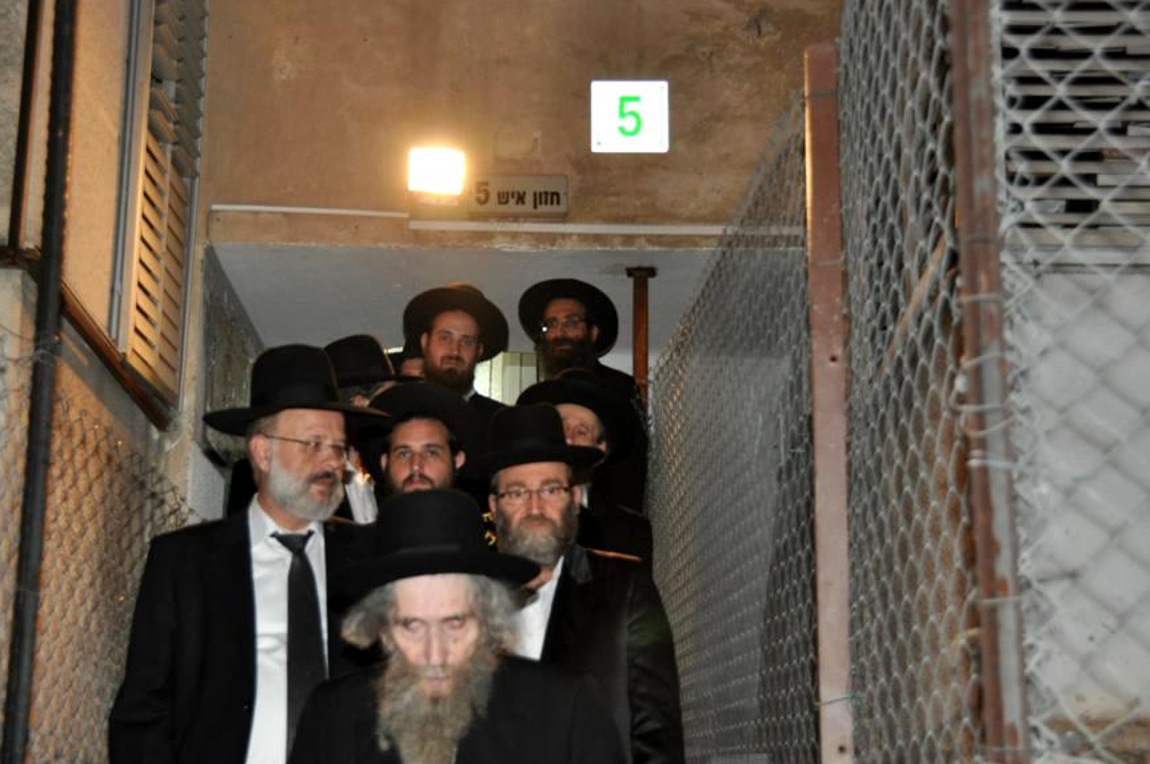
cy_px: 393
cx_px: 552
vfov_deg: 23.7
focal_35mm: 57
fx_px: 1819
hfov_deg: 35.1
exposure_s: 1/60
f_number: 4.2
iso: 800
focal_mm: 32
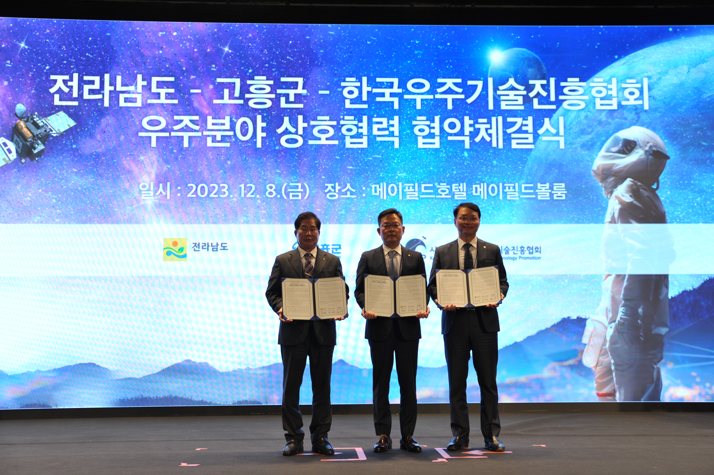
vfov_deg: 30.5
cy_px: 238
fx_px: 872
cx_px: 357
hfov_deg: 44.5
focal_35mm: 44
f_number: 4
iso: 800
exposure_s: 1/60
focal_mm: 44
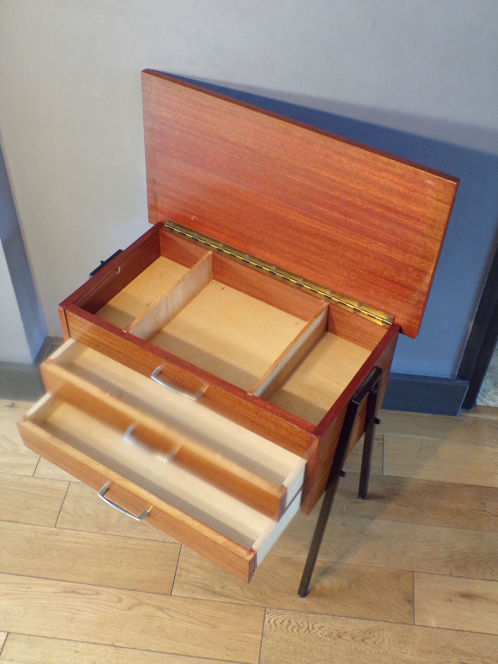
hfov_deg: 38.7
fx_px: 710
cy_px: 332
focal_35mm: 37
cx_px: 249
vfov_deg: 50.1
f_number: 3.3
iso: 413
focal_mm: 6.6
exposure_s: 1/17
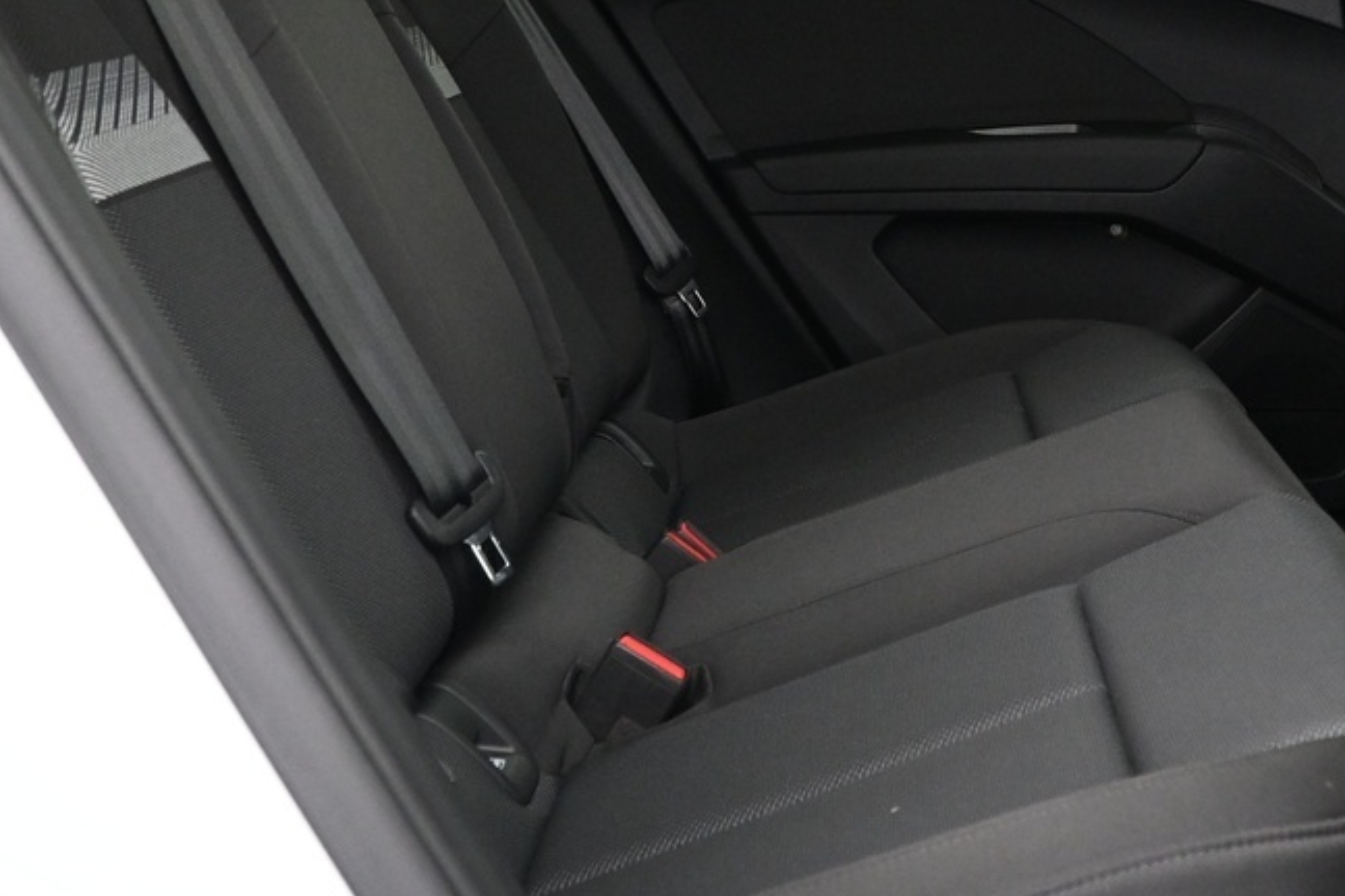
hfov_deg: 32.2
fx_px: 2241
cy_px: 23
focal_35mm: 60
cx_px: 1129
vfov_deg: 21.9
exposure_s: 1/10
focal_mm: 16
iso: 1600
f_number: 3.5
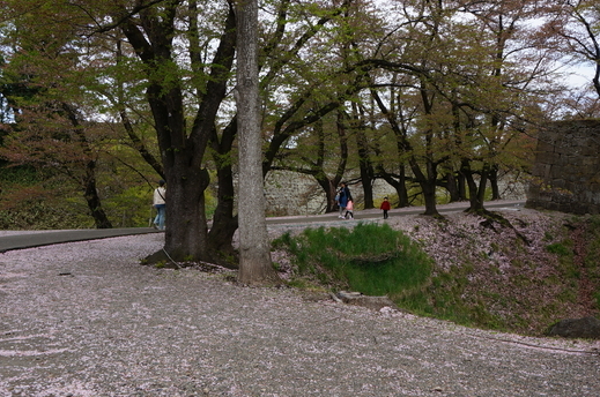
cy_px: 197
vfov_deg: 35.8
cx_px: 321
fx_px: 616
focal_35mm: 37
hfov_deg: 51.9
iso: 100
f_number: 11
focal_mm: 16
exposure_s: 1/80
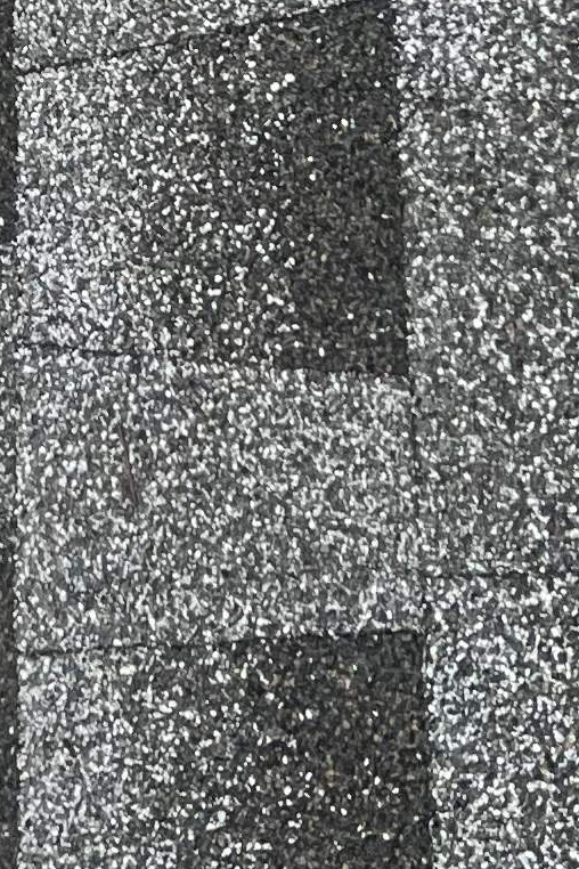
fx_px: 3450
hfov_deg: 9.3
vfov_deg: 13.3
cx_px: -344
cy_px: -539
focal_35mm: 143
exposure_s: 1/171
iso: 40
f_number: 1.5
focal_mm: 5.7
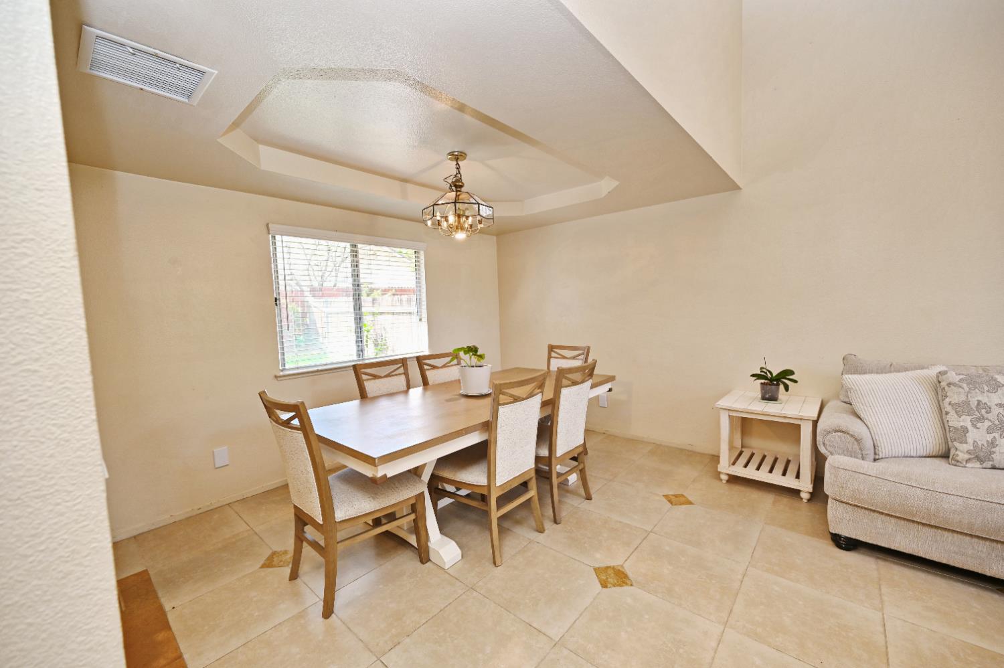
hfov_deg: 104.3
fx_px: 390
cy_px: 334
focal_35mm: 14
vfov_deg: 81.1
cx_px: 502
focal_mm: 14
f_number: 4.5
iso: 200
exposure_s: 1/80
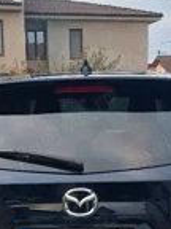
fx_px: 494
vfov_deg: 25.9
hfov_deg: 19.6
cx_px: 97
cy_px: 146
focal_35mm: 75
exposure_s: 1/50
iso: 64
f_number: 1.8
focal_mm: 4
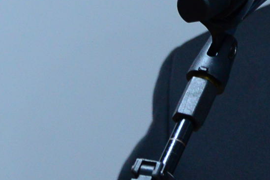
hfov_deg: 3.1
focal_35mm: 658
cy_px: 30
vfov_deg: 2.1
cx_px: 429
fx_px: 4935
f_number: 5.6
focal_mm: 120
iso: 2000
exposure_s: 1/60
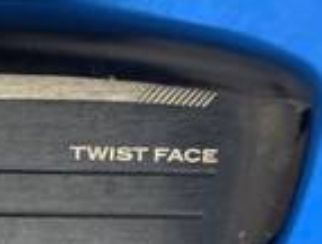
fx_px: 1082
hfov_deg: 15.6
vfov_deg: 12.8
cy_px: 176
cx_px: -158
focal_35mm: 116
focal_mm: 4.25
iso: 160
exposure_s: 1/60
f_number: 1.8
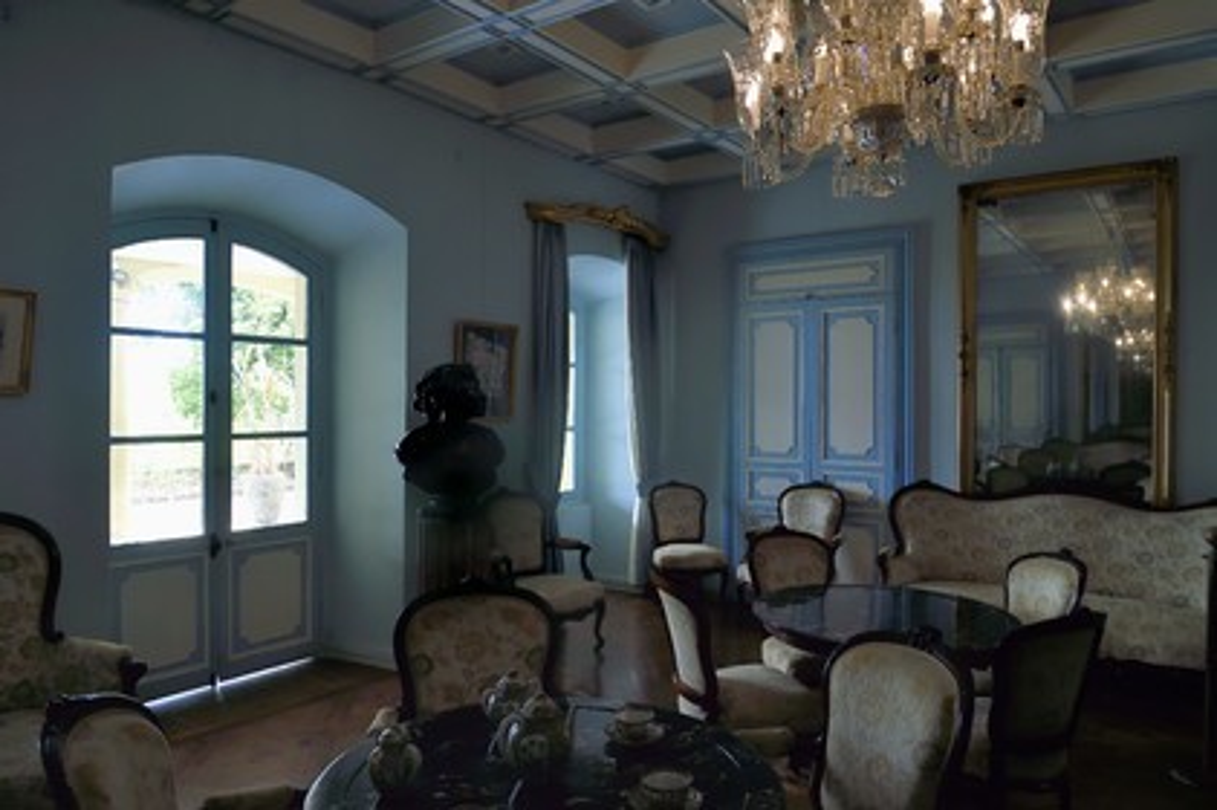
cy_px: 405
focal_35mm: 24
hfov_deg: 73.8
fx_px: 811
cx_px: 608
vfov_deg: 53.1
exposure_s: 1/100
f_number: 9
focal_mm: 24
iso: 1600
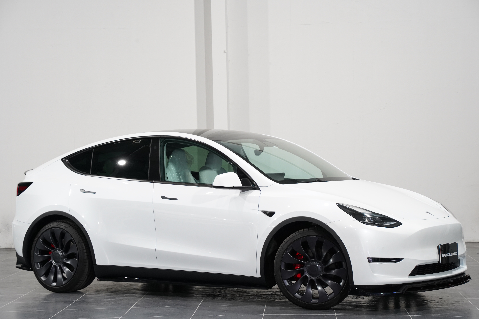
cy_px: 160
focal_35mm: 86
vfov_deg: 15.9
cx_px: 240
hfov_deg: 23.6
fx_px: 1144
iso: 1250
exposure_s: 1/20
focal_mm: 86
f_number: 10
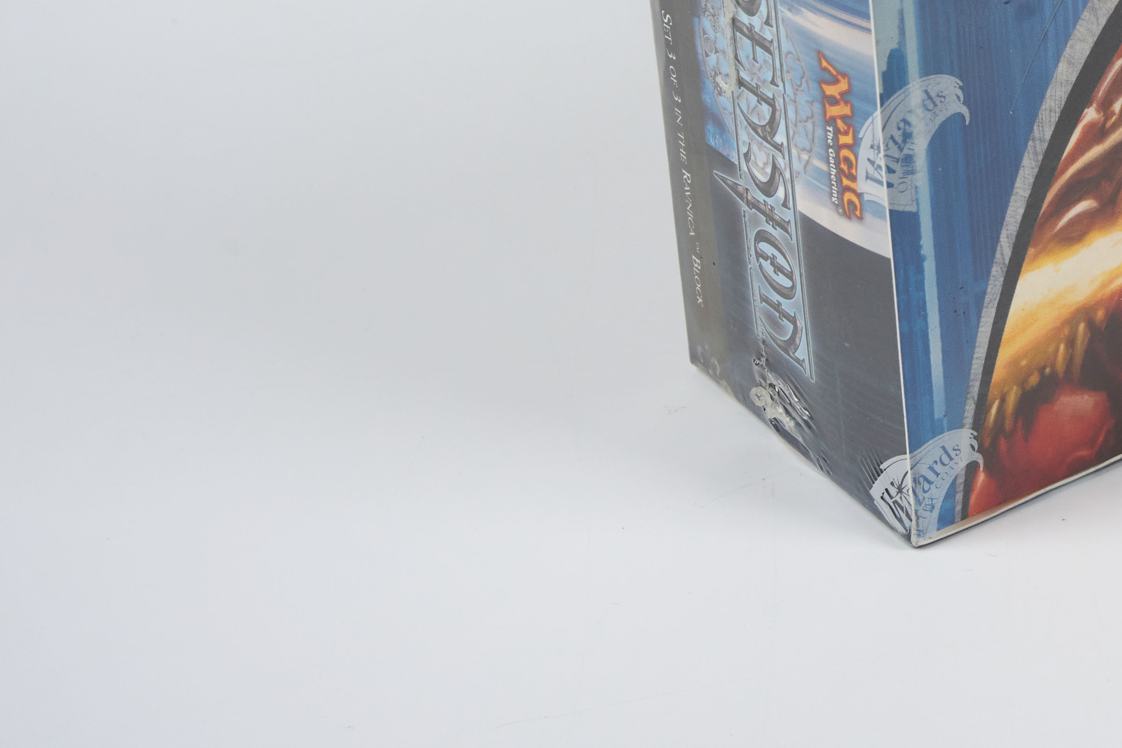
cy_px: -107
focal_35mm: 114
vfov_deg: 11.8
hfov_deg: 17.3
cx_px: 1252
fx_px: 3553
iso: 800
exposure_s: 1/50
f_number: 13
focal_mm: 48
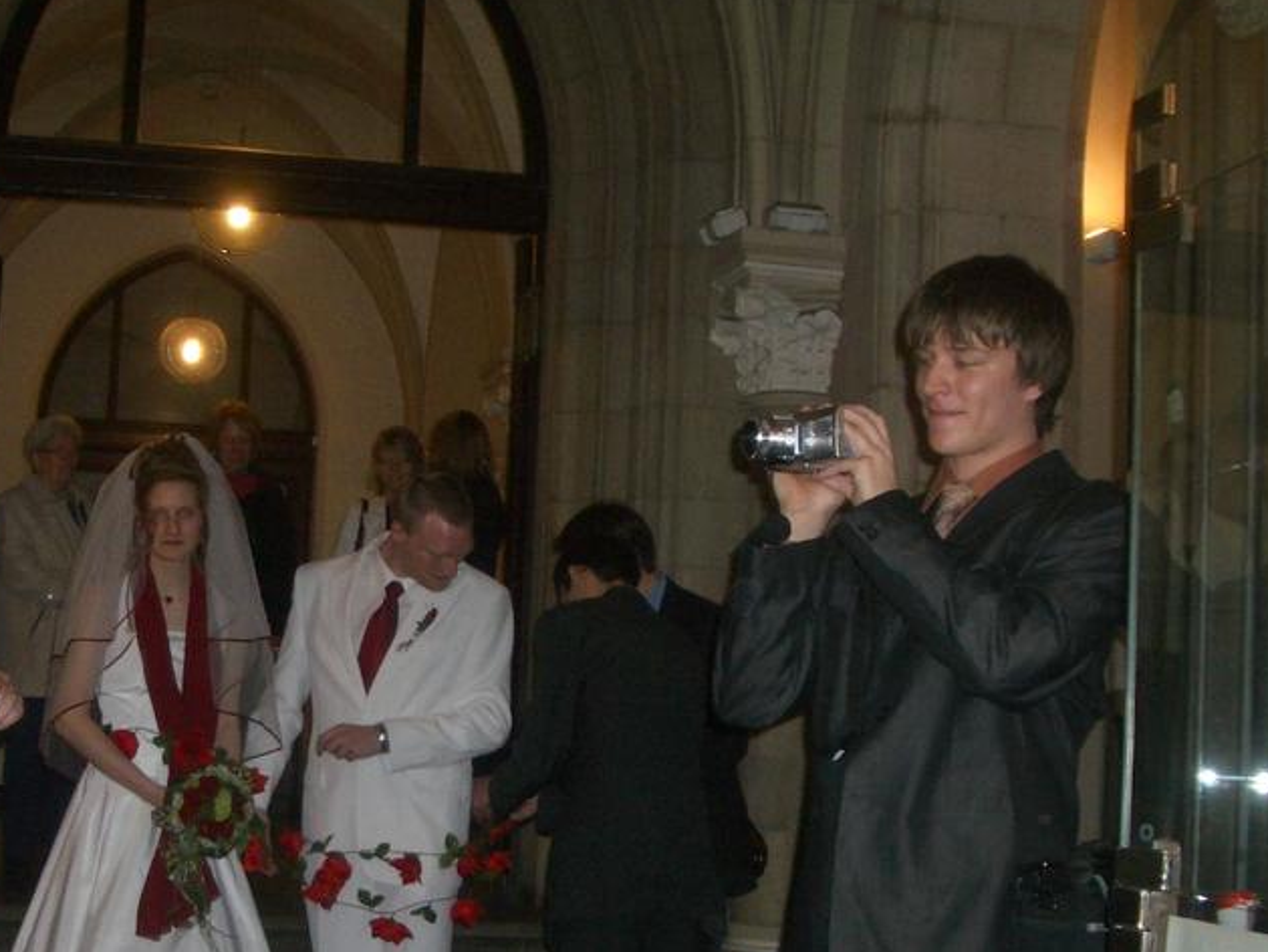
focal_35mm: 57
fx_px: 2088
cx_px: 393
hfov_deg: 33.4
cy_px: 684
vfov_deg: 25.4
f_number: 2.6
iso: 100
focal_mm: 5.8
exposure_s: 1/60
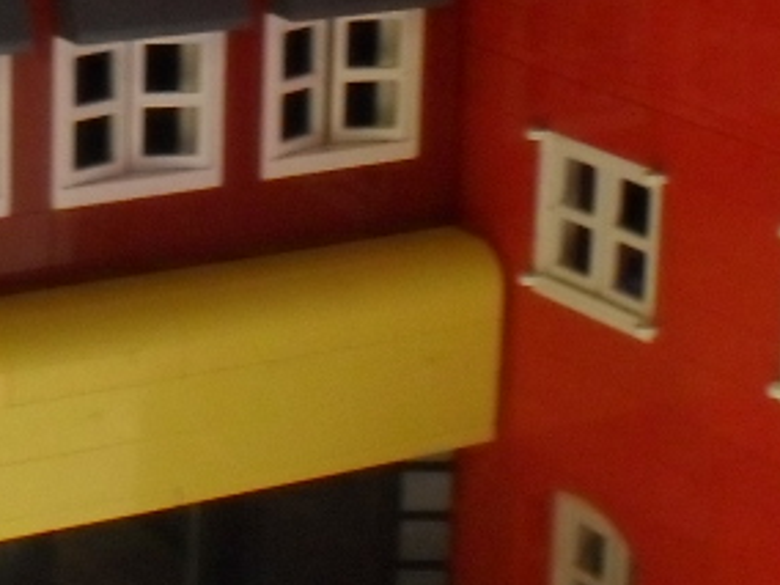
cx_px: 206
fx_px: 2839
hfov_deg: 15.6
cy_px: 60
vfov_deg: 11.7
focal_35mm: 126
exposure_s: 1/15
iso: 240
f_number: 3.2
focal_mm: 6.3
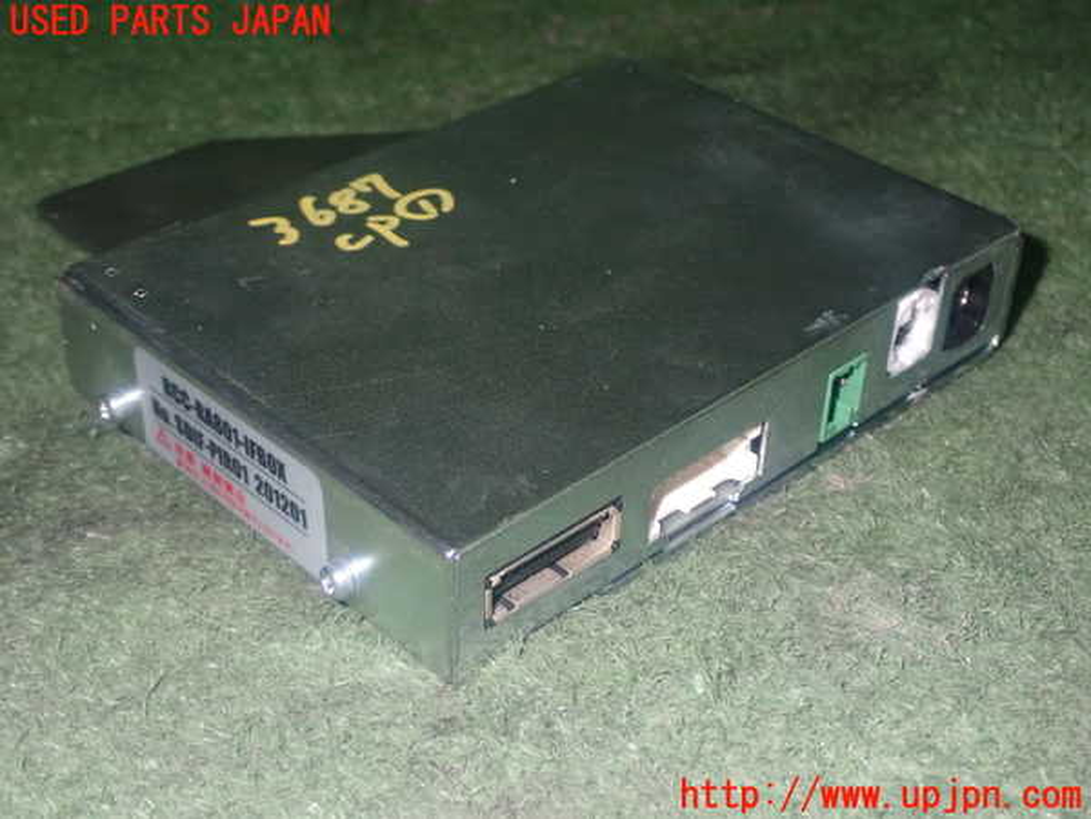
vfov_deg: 27.0
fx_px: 1702
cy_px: 410
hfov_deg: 35.5
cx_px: 546
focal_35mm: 54
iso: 800
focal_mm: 9.65
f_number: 10
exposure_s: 1/50
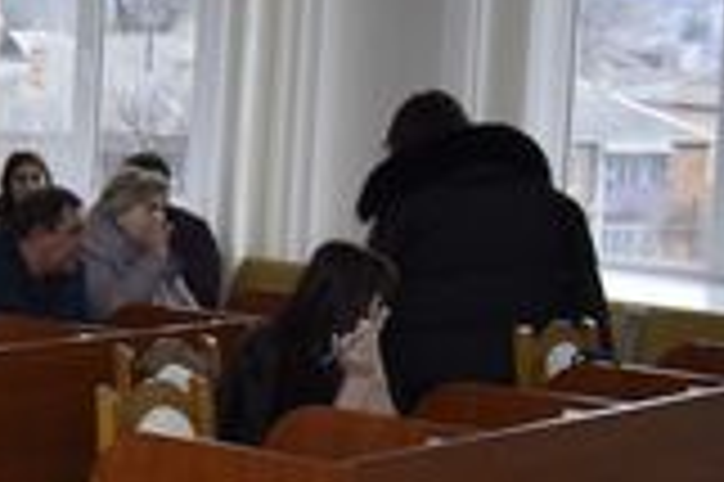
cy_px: 203
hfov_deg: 13.6
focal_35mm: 126
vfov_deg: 10.9
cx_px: -787
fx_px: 2531
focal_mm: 18
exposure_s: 1/100
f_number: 5
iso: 800
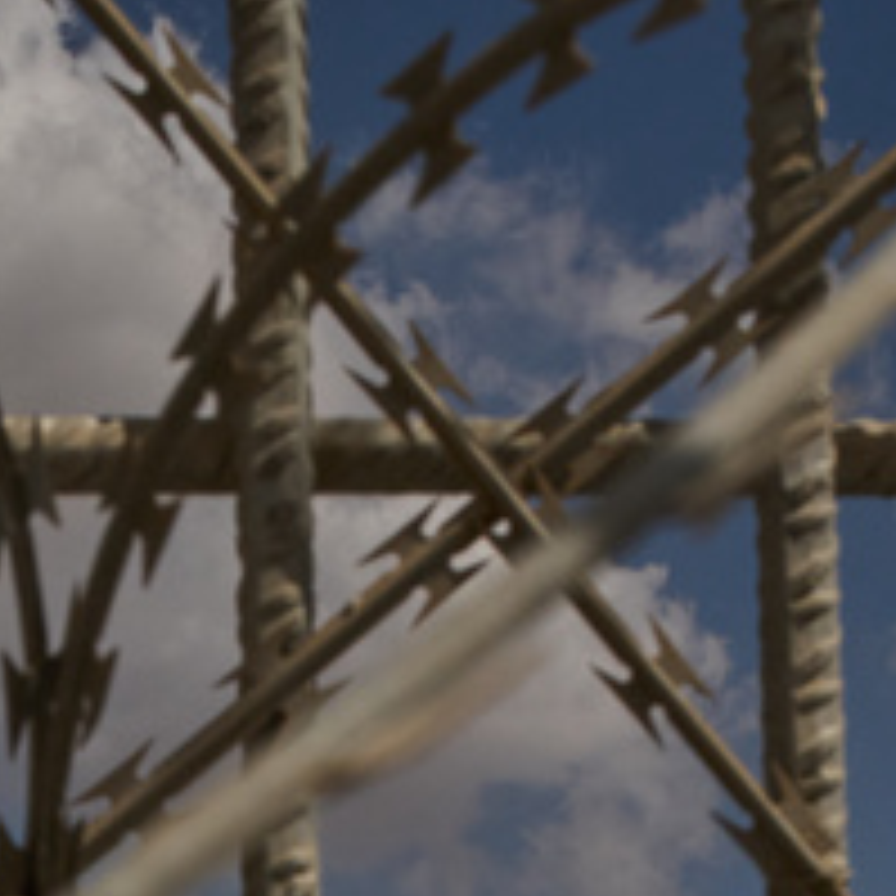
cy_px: 1533
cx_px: 41
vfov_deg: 10.8
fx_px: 4481
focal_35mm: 153
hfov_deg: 11.3
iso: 500
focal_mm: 35
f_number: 16
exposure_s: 1/1600
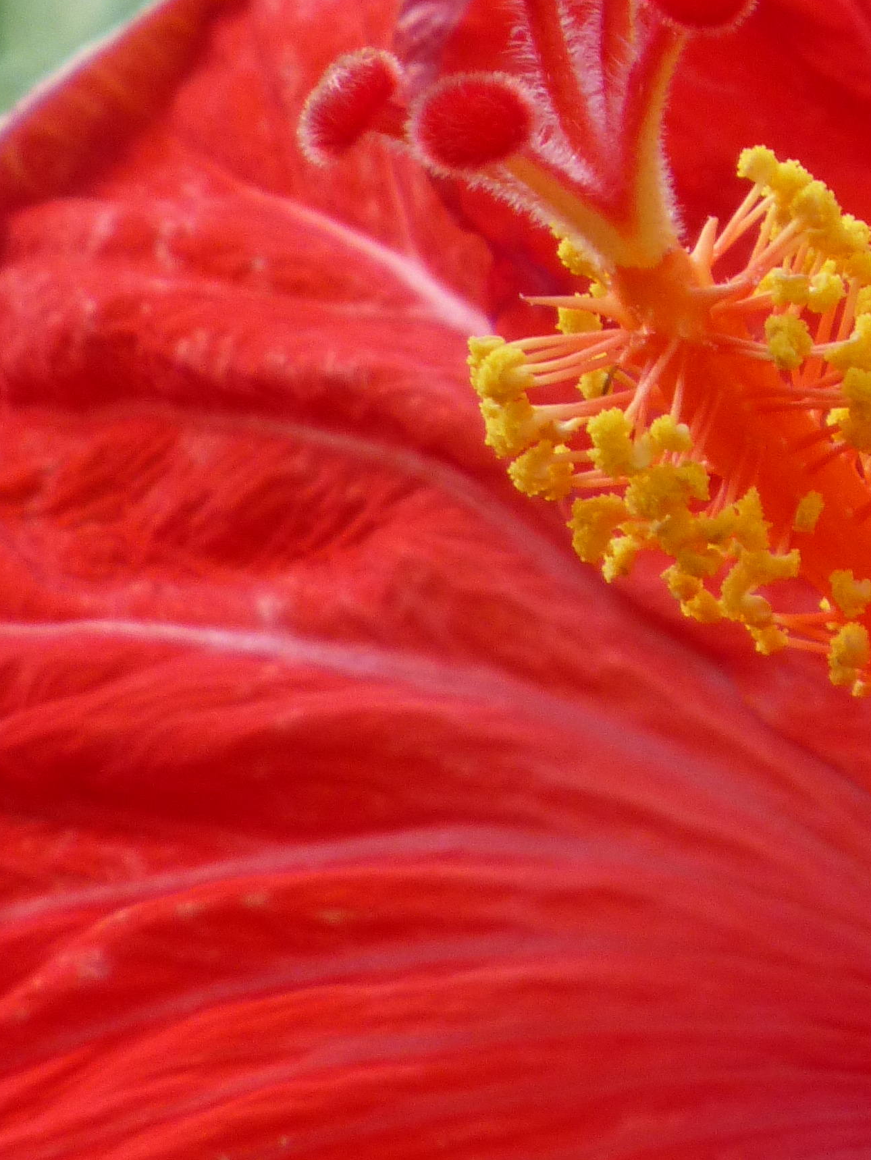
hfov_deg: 1.2
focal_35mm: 1206
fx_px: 40445
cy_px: 810
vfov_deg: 1.6
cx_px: 1001
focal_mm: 86
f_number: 6.4
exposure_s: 1/50
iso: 200
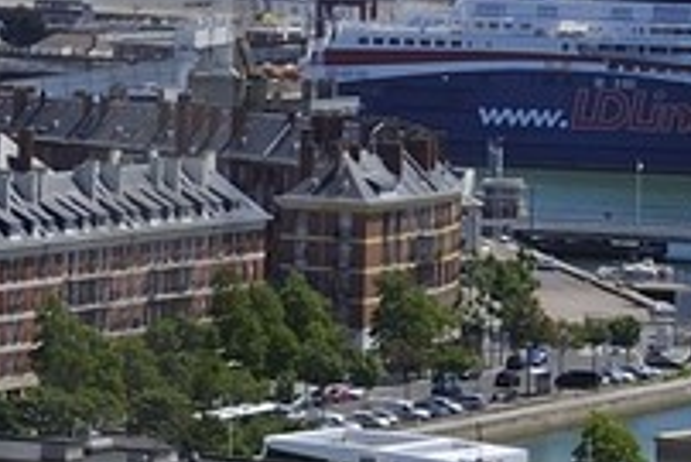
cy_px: 48
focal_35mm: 317
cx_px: -1180
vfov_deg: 4.3
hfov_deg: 6.1
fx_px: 6089
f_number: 13
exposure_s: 1/160
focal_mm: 40
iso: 200
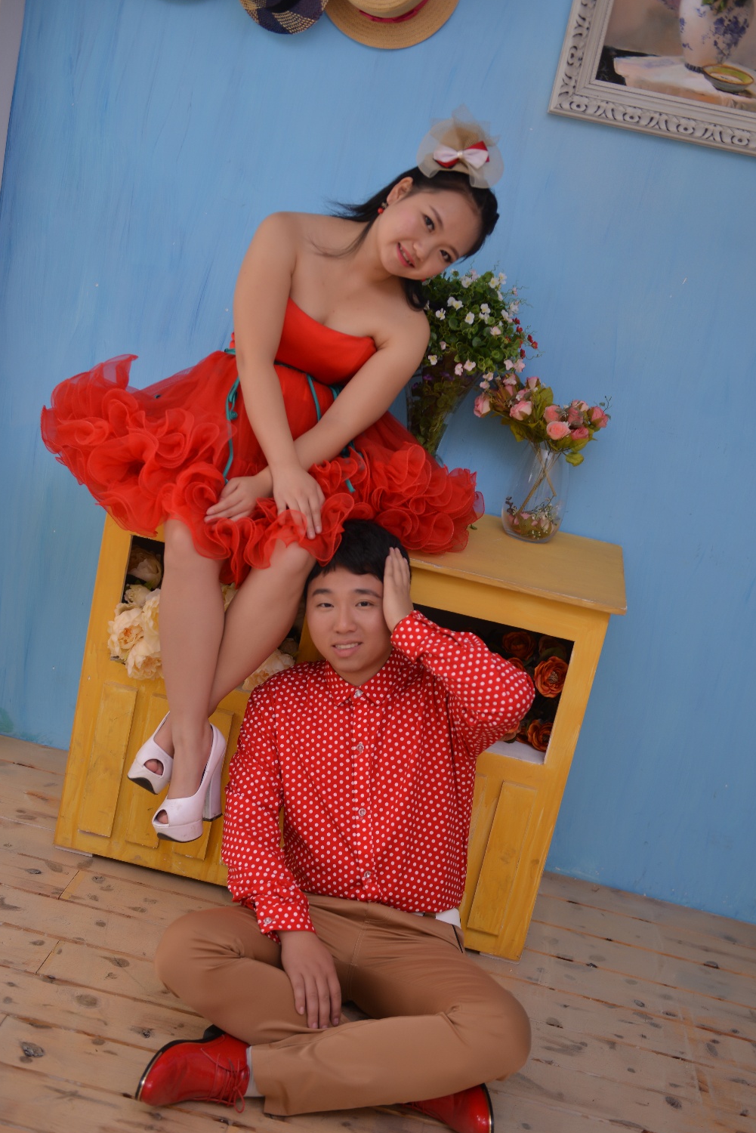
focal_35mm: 48
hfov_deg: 28.1
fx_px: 1511
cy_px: 599
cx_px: 393
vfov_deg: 41.1
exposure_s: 1/125
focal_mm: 45
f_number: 2.8
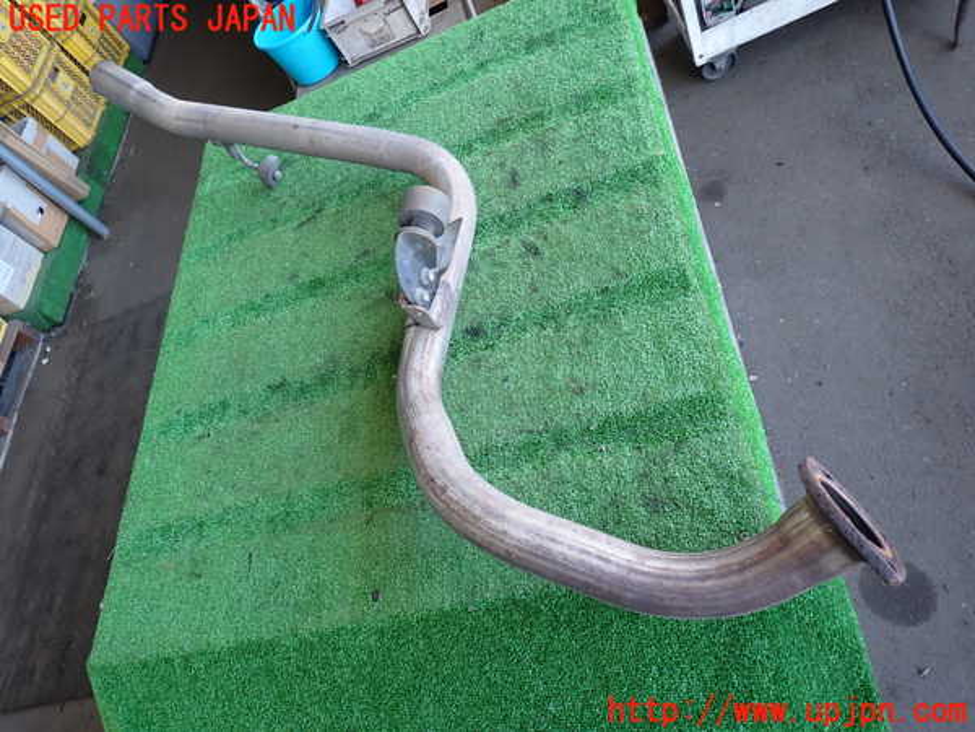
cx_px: 488
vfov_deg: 54.9
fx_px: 704
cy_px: 366
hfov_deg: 69.4
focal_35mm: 25
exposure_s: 1/60
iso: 100
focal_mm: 4.5
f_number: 2
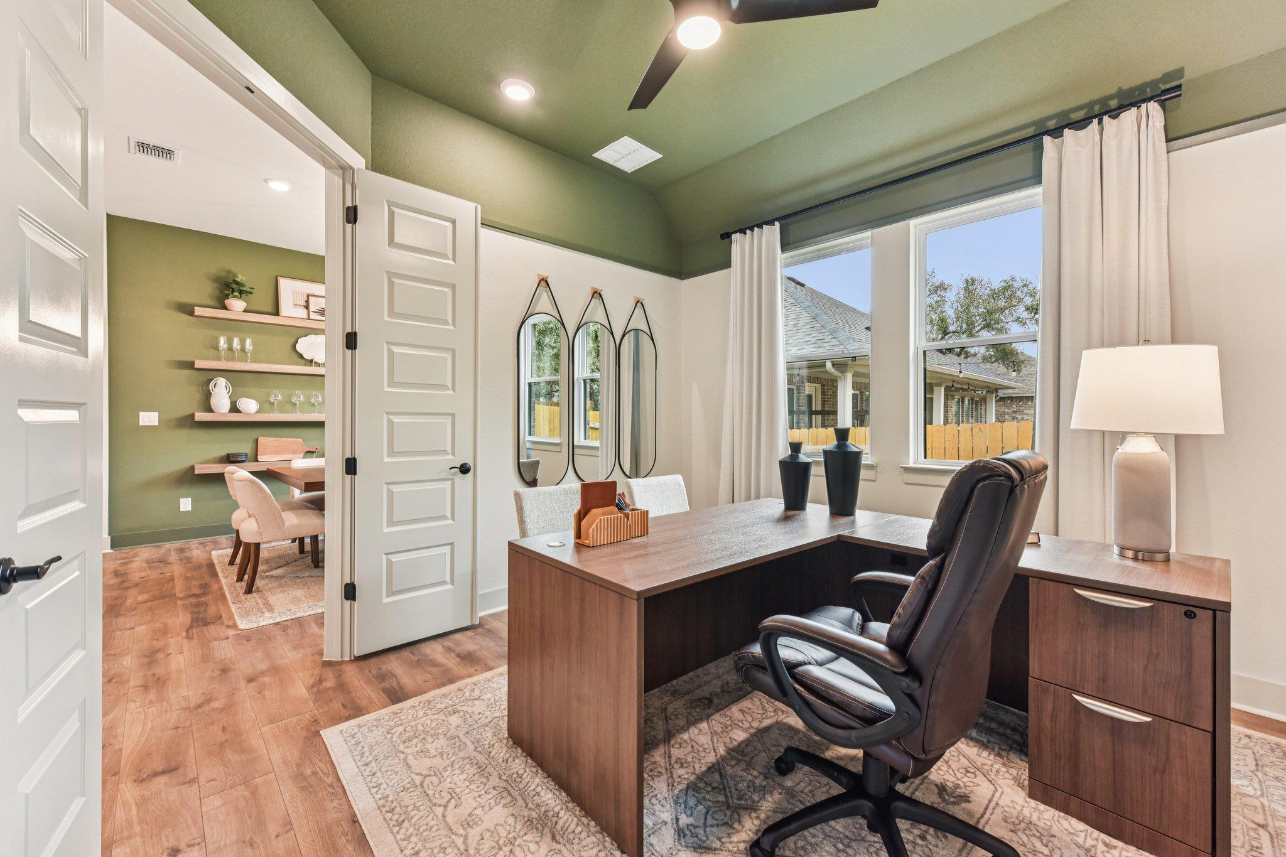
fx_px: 500
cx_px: 643
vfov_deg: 81.2
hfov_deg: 104.3
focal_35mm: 14
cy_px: 428
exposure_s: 1/30
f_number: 8
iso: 800
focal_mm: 14
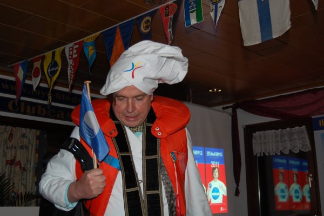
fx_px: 432
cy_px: 108
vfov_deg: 28.0
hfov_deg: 41.1
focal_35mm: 48
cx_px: 162
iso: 400
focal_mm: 32
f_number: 5
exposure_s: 1/60
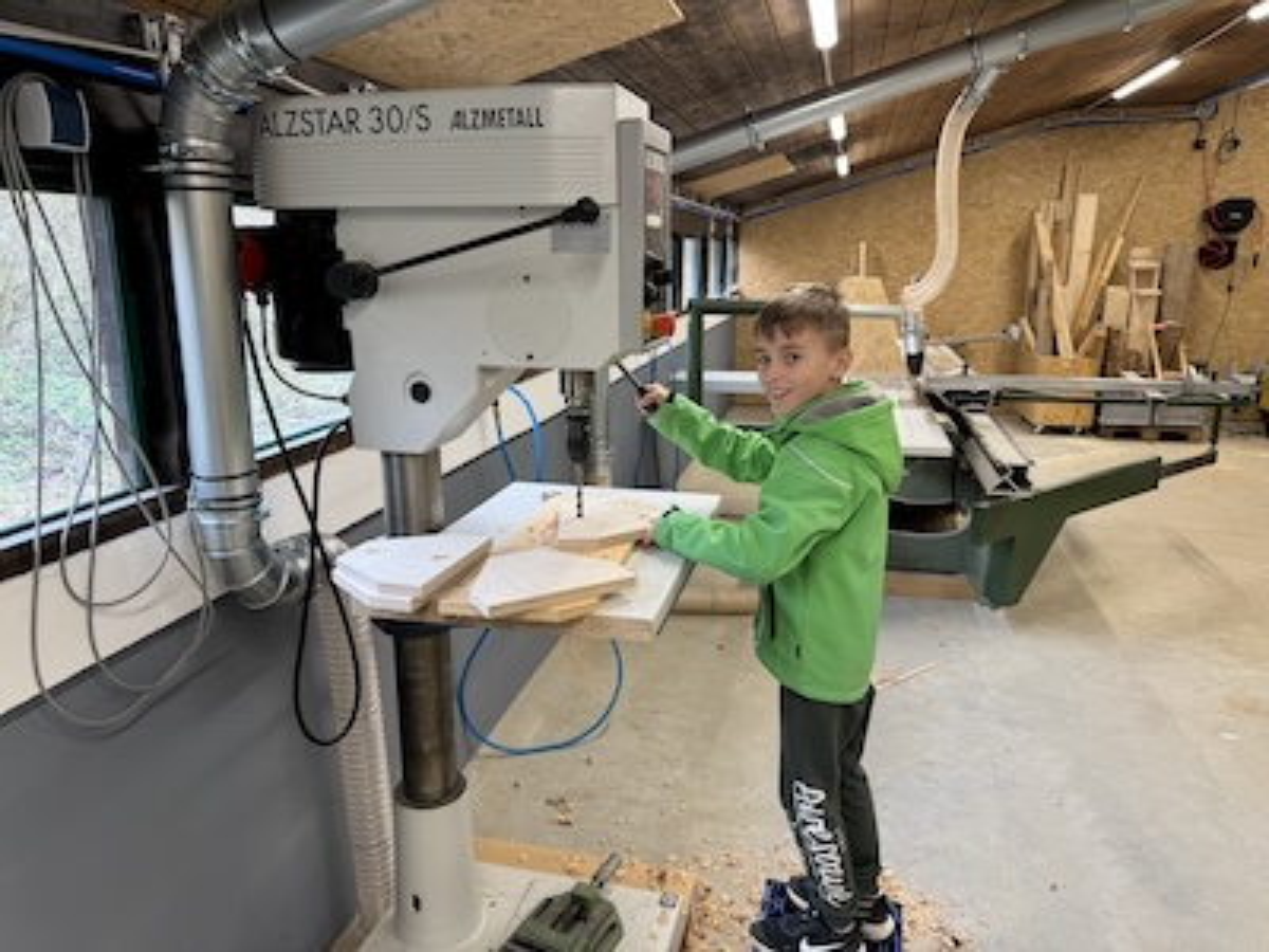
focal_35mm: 24
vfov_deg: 56.8
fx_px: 880
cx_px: 634
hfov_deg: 71.6
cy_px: 476
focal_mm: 6.76
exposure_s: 1/100
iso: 100
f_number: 1.78
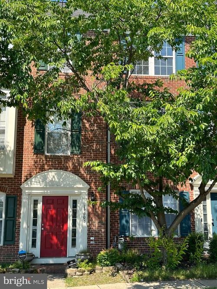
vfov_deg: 39.7
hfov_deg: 30.3
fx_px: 401
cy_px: 144
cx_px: 108
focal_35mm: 48
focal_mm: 6.86
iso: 64
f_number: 1.78
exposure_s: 1/1258
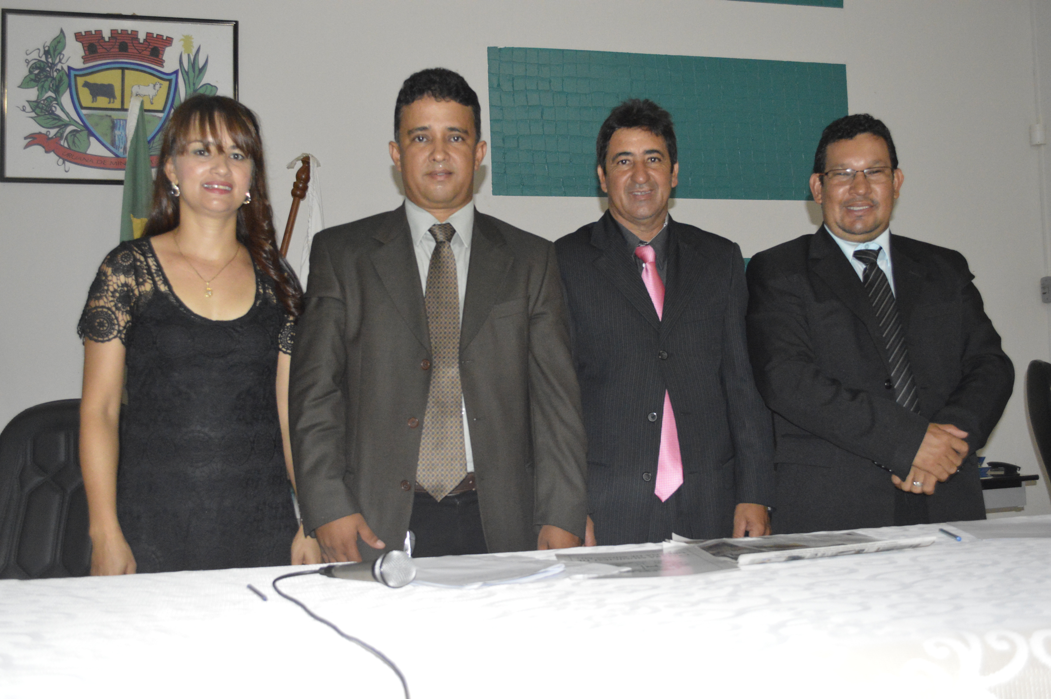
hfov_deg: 49.6
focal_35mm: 39
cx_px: 526
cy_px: 350
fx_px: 1138
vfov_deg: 34.1
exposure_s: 1/60
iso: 3200
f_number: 4.2
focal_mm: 26
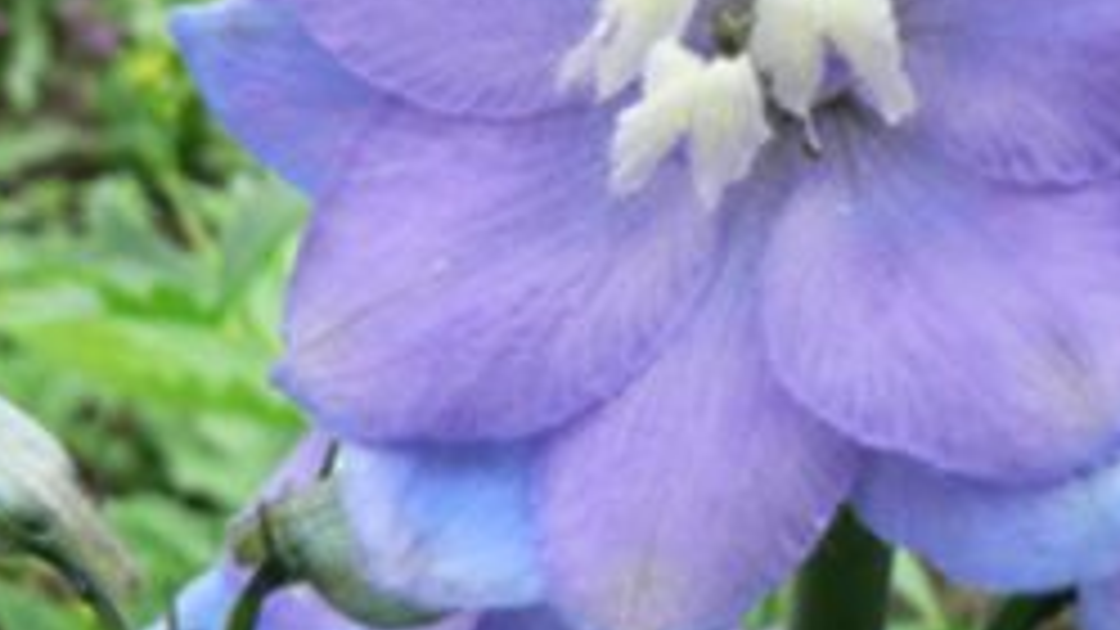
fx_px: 1871
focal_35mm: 63
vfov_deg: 18.8
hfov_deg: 32.7
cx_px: 837
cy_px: 63
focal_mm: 6
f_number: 4
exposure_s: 1/400
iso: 200
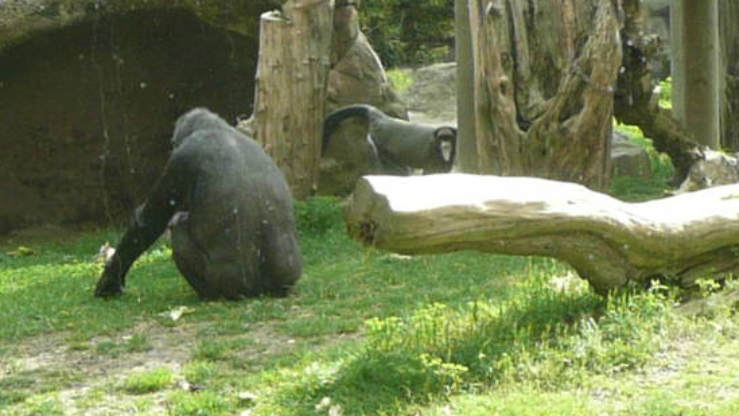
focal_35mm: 143
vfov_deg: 8.5
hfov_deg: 15.0
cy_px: 144
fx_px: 2803
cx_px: 314
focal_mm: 4.9
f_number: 3.4
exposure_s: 1/125
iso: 100
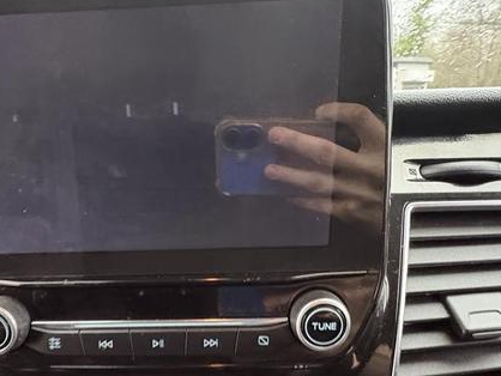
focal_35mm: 30
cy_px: 298
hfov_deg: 59.7
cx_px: 213
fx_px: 434
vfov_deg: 44.7
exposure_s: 1/44
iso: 800
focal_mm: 2.22
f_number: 2.2
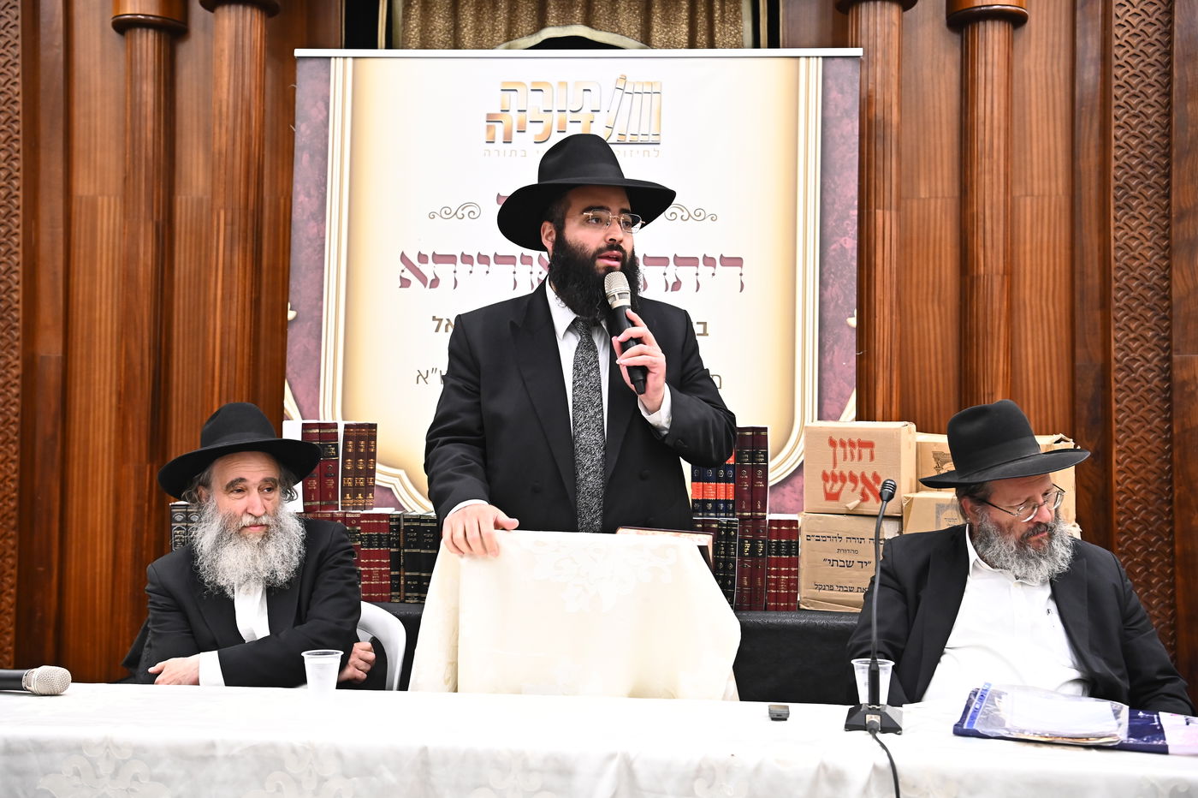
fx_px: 1463
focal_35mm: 44
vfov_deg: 30.5
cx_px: 599
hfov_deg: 44.5
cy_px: 399
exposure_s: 1/200
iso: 3200
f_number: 4.5
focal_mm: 44
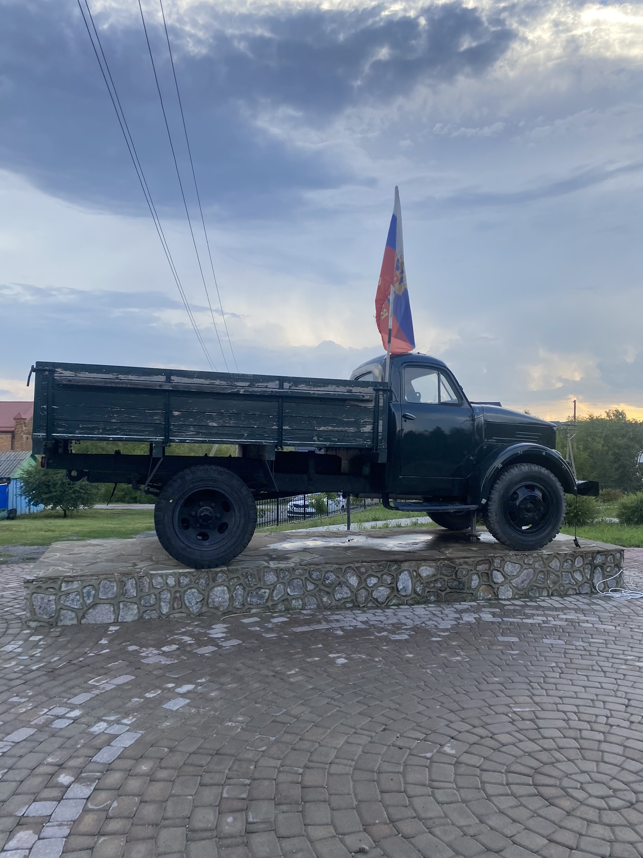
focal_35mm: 26
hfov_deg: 53.1
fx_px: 644
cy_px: 429
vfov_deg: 67.3
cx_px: 322
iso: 32
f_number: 1.8
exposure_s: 1/493
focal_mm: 4.25
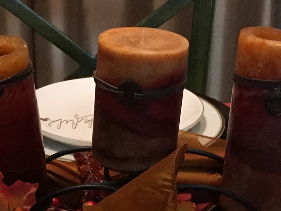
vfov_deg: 12.7
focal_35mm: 106
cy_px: 379
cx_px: 109
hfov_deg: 18.5
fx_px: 860
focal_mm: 4.15
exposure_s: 1/30
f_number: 2.2
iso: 200
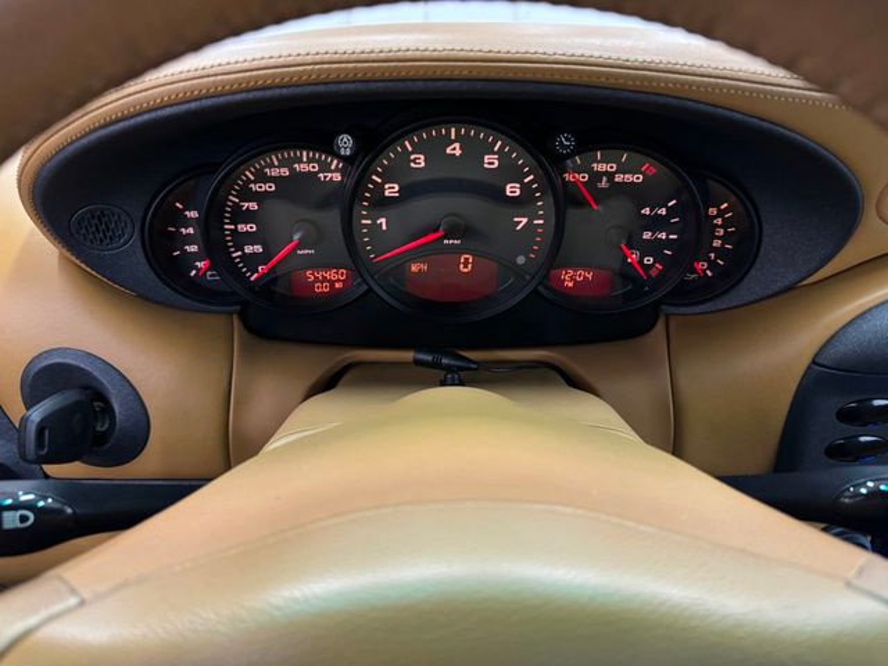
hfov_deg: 71.6
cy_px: 333
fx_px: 616
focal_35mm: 24
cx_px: 444
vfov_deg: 56.8
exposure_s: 1/30
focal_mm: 6.86
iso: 1000
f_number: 1.78
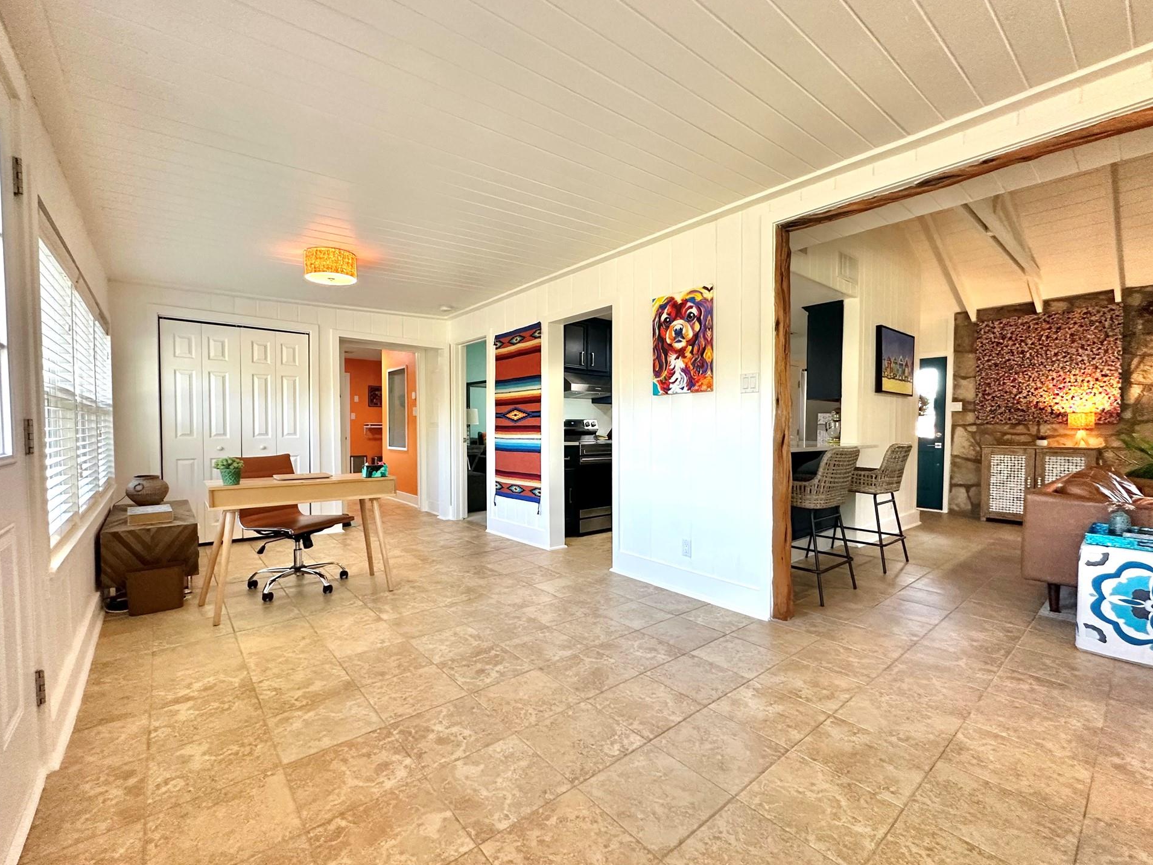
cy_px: 442
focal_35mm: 15
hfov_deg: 98.2
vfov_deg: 81.8
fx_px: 500
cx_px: 571
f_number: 2.2
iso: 250
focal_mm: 2.22
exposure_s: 1/120
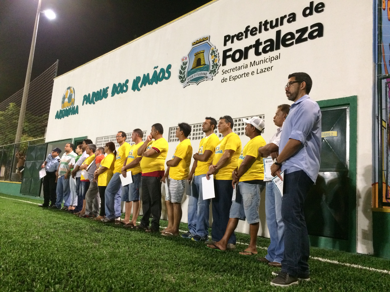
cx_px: 195
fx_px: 327
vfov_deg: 48.2
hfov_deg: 61.7
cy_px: 146
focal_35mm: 29
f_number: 2.2
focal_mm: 4.15
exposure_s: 1/30
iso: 320
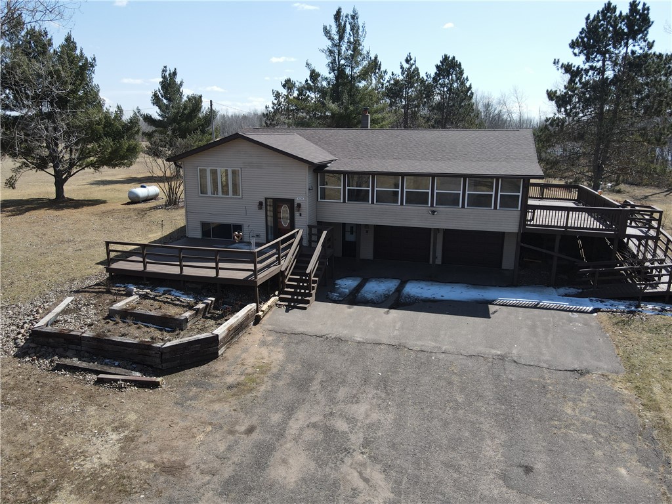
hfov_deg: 71.6
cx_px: 336
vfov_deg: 56.8
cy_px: 252
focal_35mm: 24
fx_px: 466
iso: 100
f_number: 2.8
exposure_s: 1/500
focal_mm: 4.5
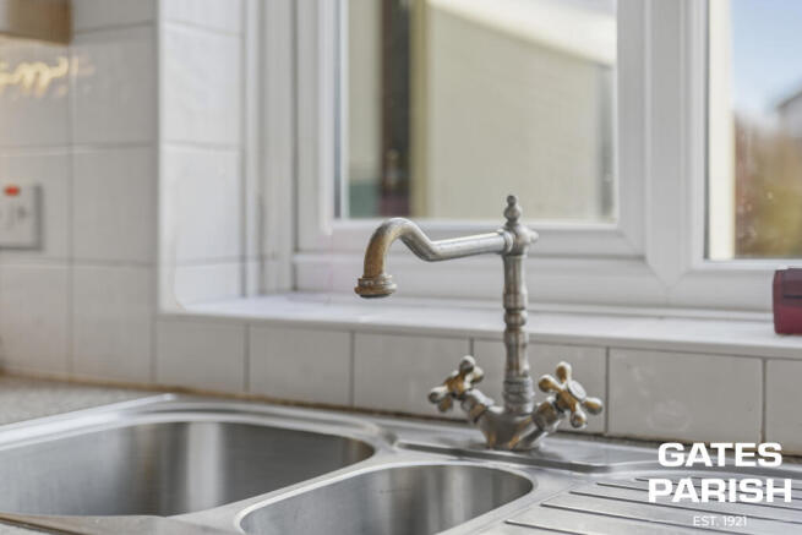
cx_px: 401
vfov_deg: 27.0
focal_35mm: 50
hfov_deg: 39.6
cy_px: 268
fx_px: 1114
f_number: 2.5
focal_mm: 50
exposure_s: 1/160
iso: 100
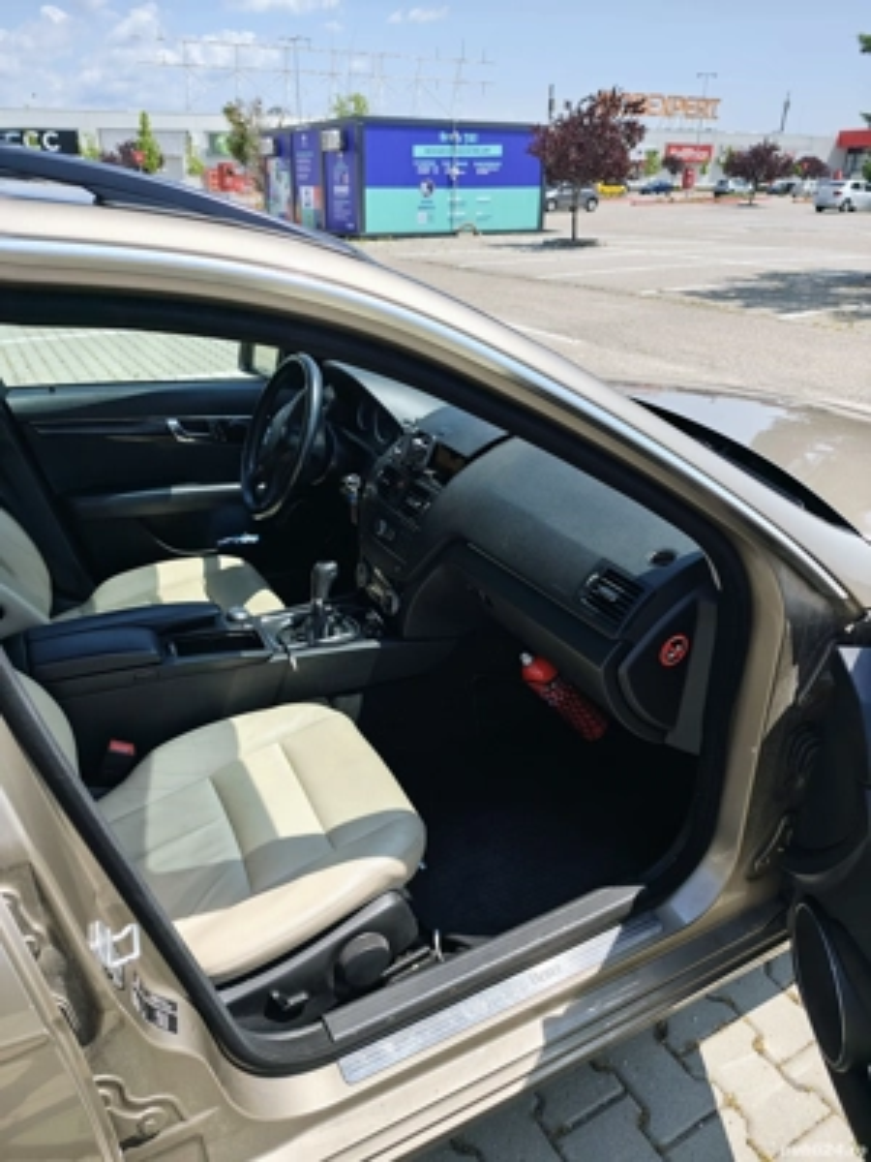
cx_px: 436
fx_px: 772
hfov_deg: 58.9
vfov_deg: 73.9
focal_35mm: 23
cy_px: 581
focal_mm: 6.57
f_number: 1.6
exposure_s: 1/868
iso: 101
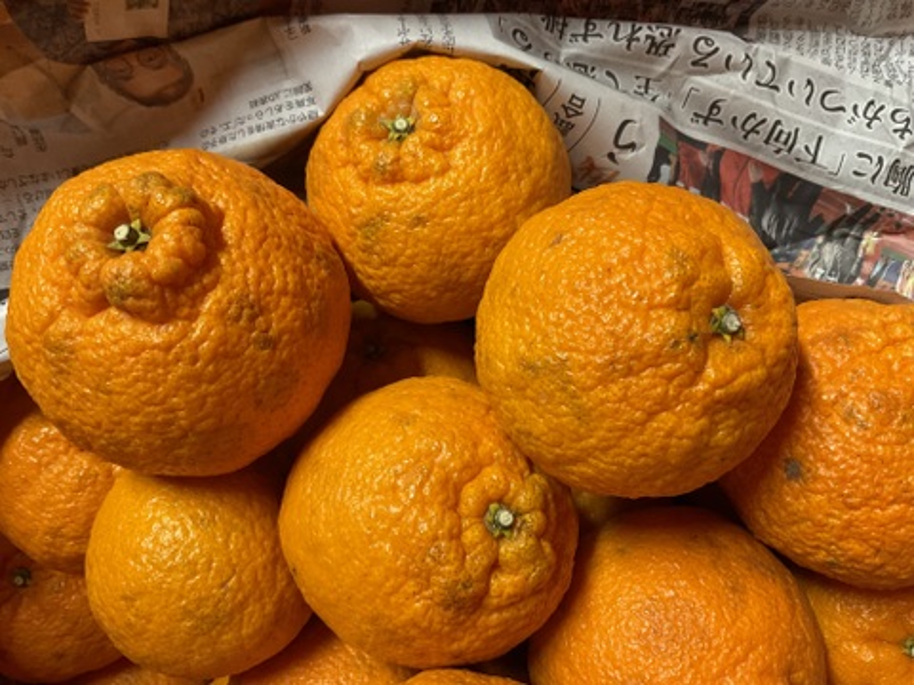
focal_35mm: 29
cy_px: 342
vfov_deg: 48.2
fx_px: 766
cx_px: 457
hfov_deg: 61.7
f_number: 1.8
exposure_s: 1/60
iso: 160
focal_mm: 3
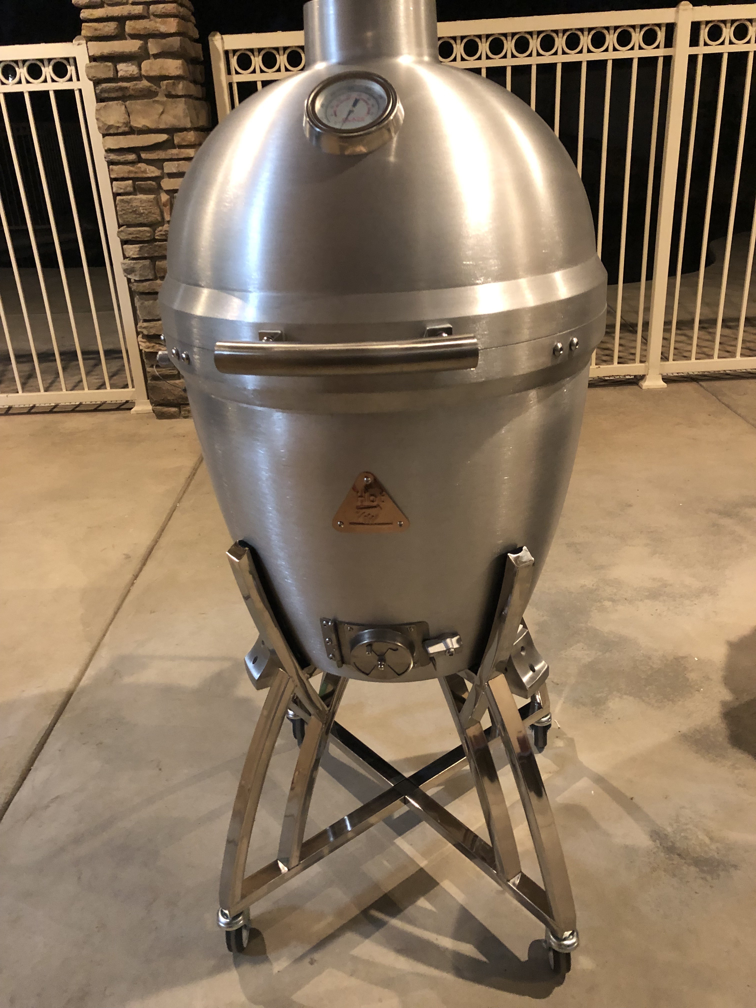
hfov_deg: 49.7
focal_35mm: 28
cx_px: 378
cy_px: 504
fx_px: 815
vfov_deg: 63.4
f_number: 1.8
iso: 100
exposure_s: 1/5
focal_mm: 4
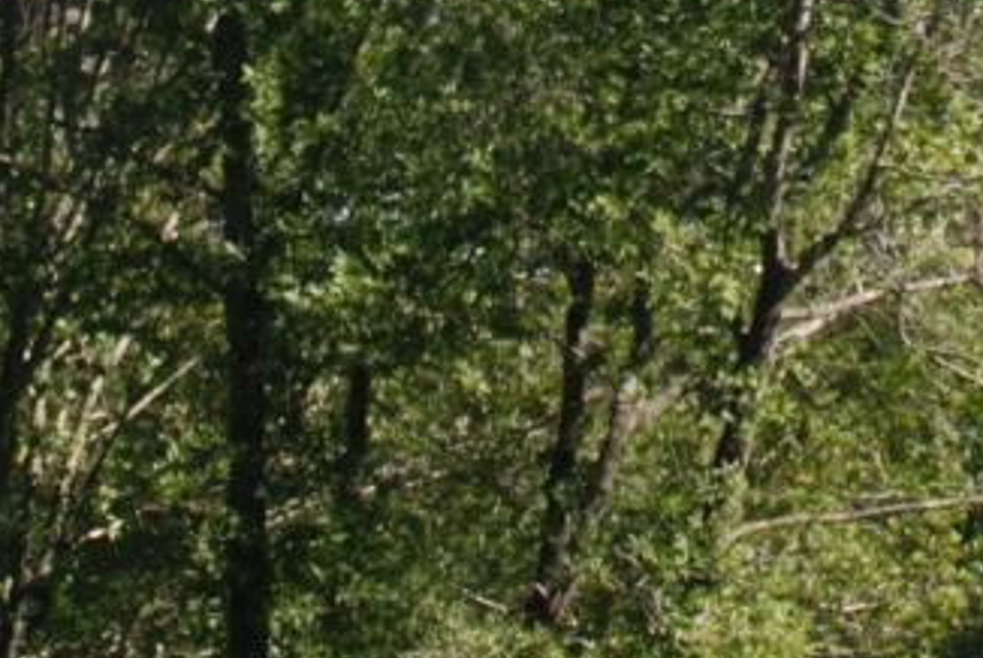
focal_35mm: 193
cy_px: -655
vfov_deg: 6.9
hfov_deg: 10.6
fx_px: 5275
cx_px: 654
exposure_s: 1/160
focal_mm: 28
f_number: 6.3
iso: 125
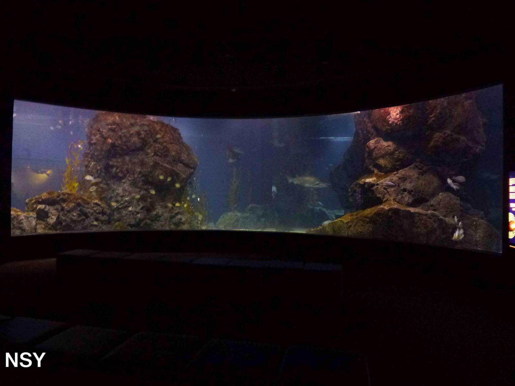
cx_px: 258
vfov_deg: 56.8
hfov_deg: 71.6
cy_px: 193
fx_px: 357
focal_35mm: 24
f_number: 3.3
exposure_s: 1/4
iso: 400
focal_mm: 4.3
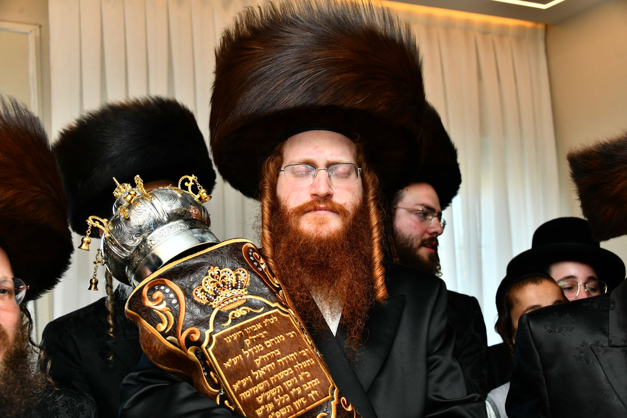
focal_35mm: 48
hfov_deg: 41.1
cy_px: 209
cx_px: 314
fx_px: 836
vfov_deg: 28.1
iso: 500
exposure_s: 1/250
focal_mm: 48
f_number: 5.6
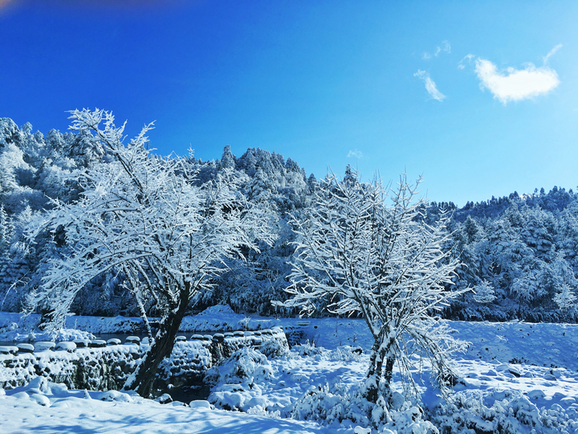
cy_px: 217
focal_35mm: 29
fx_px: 484
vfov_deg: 48.2
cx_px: 289
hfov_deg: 61.7
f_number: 2.2
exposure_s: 1/3663
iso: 25
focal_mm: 4.15
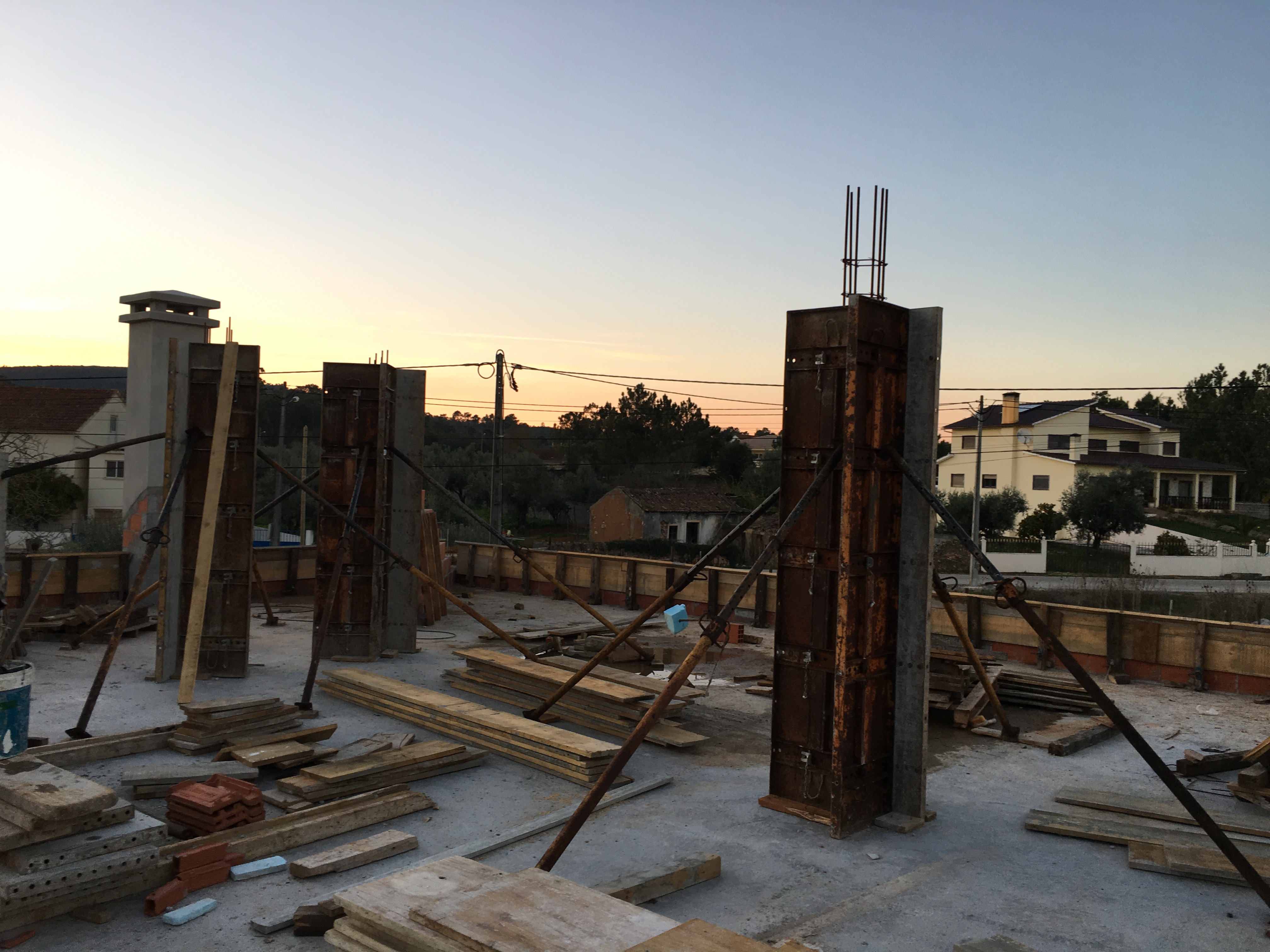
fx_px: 1064
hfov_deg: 61.7
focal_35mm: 29
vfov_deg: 48.2
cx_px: 635
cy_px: 476
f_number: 2.2
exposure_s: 1/100
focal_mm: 4.15
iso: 25
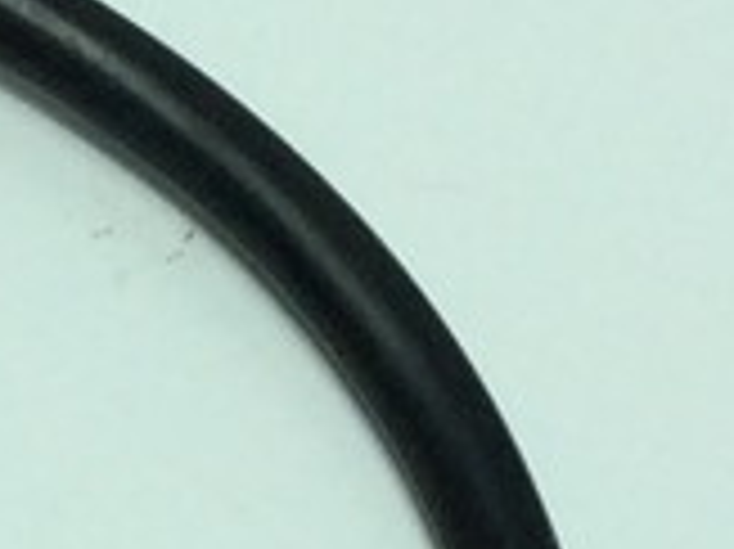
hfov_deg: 7.4
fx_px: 5318
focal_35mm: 251
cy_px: 1022
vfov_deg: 5.8
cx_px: -950
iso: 32
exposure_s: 1/615
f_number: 2.4
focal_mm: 3.3
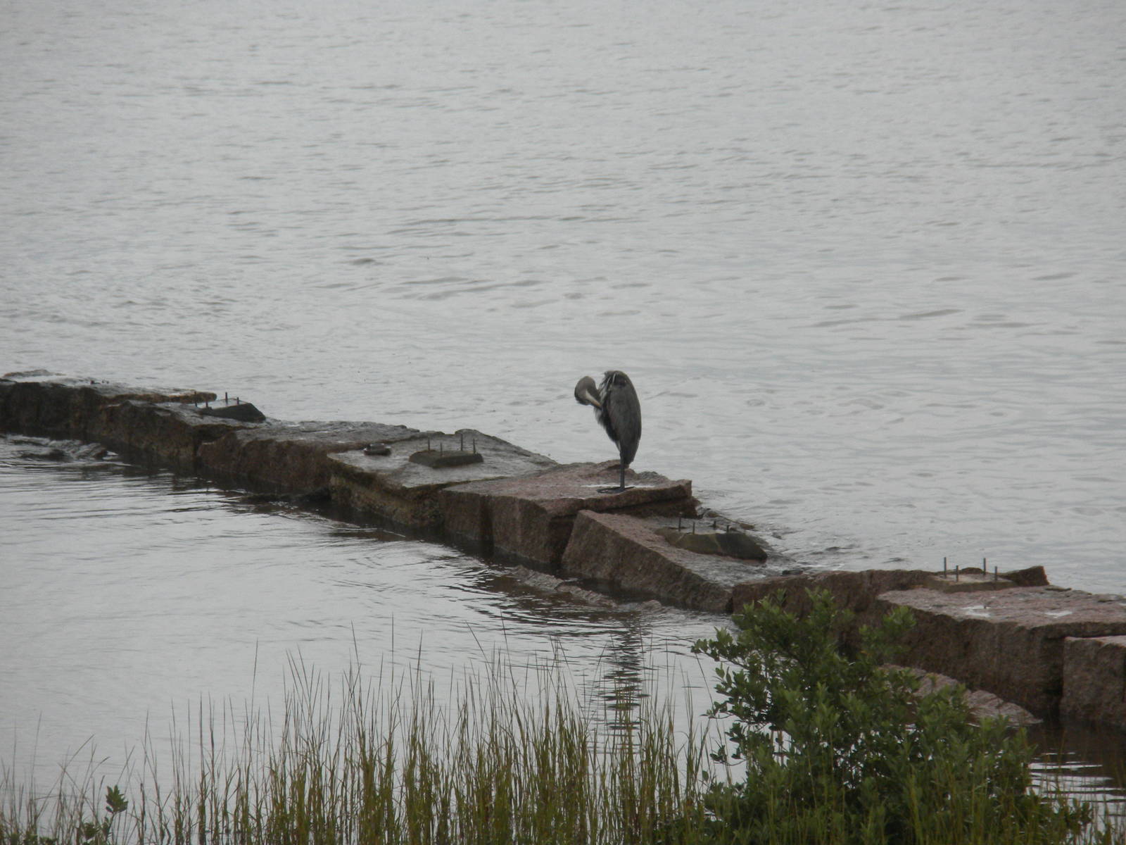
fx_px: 8457
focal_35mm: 260
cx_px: 563
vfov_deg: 5.7
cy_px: 422
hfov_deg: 7.6
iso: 142
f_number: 5.3
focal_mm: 46.2
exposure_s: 1/694
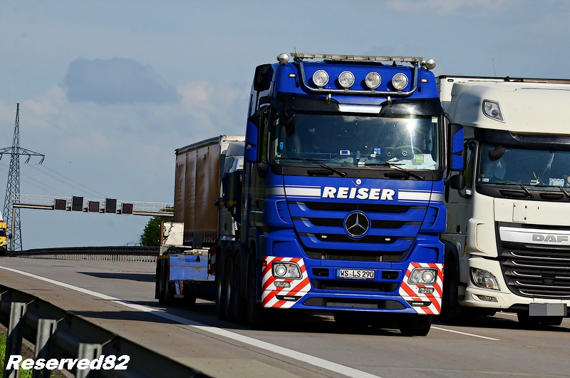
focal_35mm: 195
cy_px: 189
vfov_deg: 7.0
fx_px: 3081
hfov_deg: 10.6
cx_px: 285
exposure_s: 1/2000
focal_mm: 130
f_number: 10
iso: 500
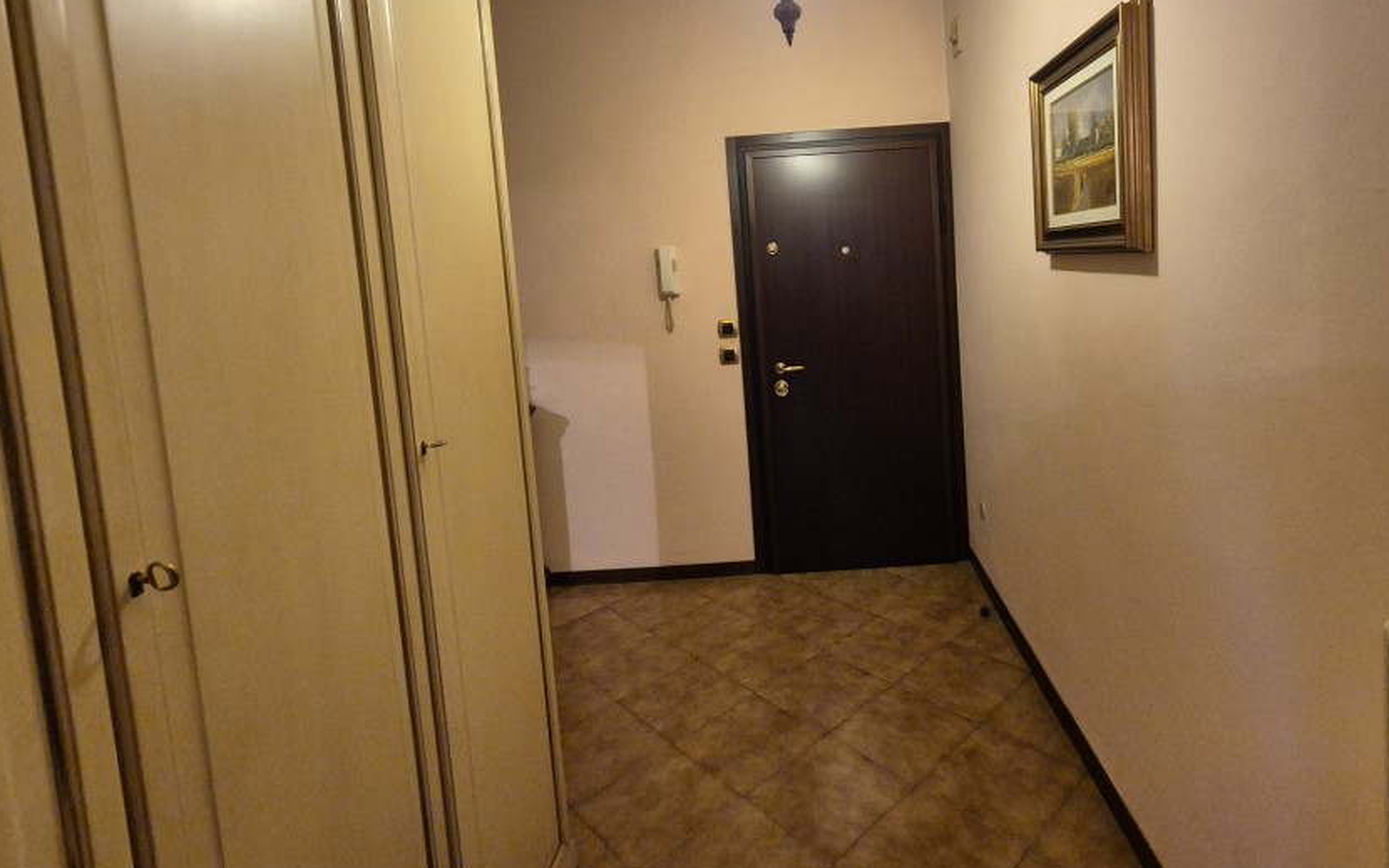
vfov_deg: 67.1
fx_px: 644
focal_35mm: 17
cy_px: 329
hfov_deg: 93.7
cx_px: 793
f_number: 2.2
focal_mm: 2.2
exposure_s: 1/50
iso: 800
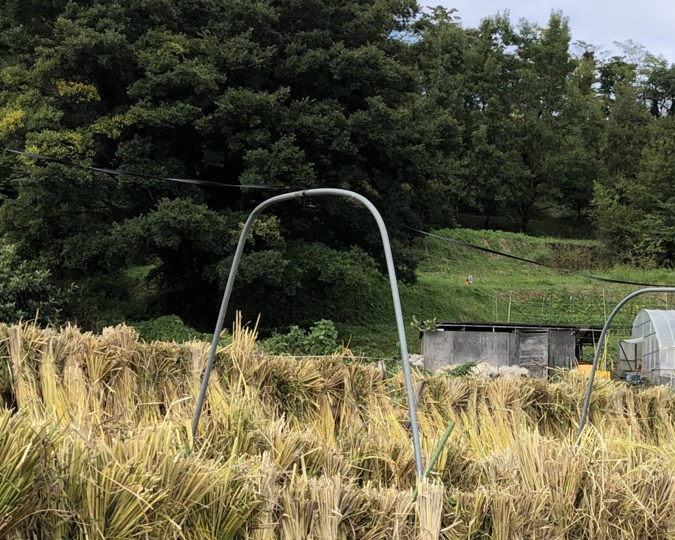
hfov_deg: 27.2
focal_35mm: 68
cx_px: 565
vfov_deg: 22.3
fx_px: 1358
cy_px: 388
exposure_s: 1/972
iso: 20
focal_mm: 3.99
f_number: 1.8
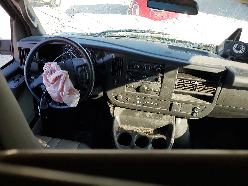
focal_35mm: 26
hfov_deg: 67.3
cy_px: 93
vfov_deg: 53.1
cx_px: 124
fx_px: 186
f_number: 1.5
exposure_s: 1/370
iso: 50
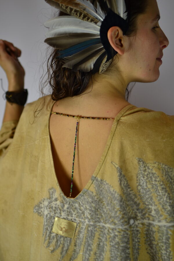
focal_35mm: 52
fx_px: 381
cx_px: 87
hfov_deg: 25.8
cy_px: 130
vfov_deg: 37.9
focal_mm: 35
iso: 100
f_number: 1.8
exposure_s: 1/125
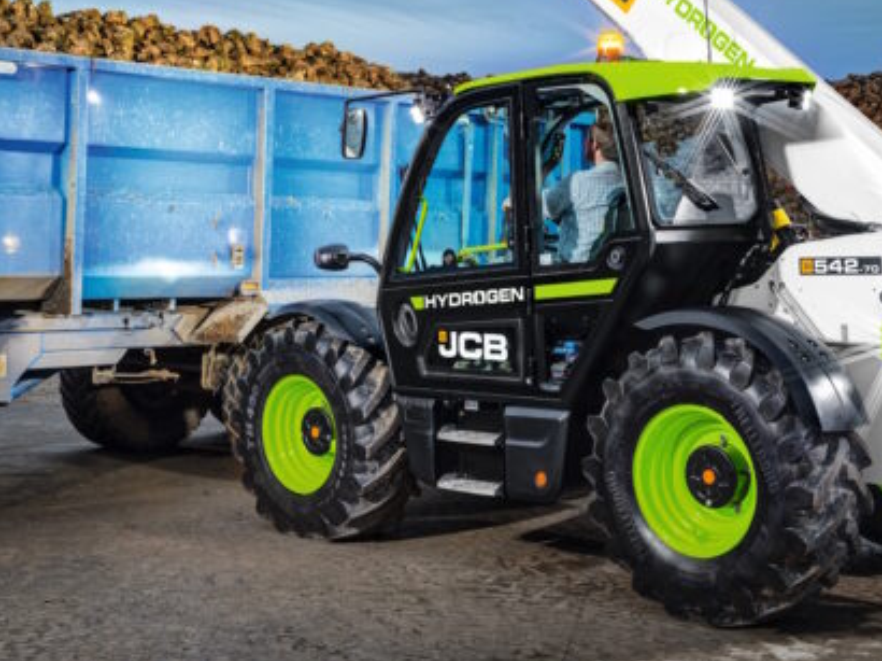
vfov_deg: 24.2
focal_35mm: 60
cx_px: 424
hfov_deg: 32.2
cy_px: 177
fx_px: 1528
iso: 100
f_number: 14
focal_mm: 50
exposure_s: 1
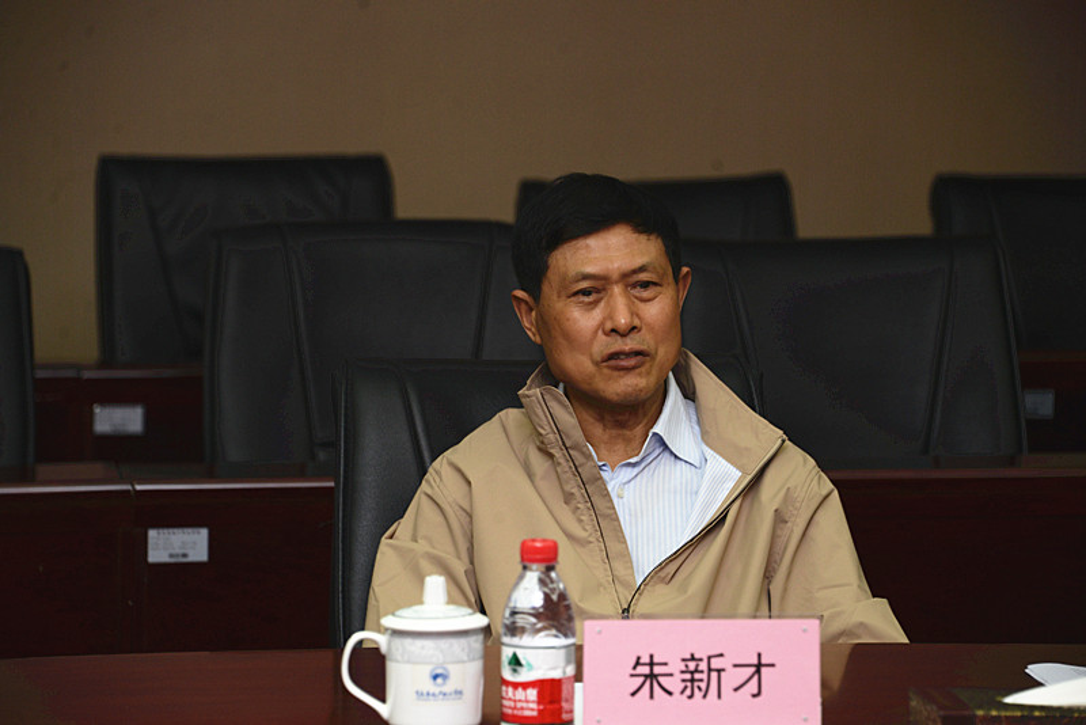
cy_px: 362
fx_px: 4828
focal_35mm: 160
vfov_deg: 8.6
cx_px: 543
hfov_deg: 12.8
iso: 800
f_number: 5.6
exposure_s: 1/60
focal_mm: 160
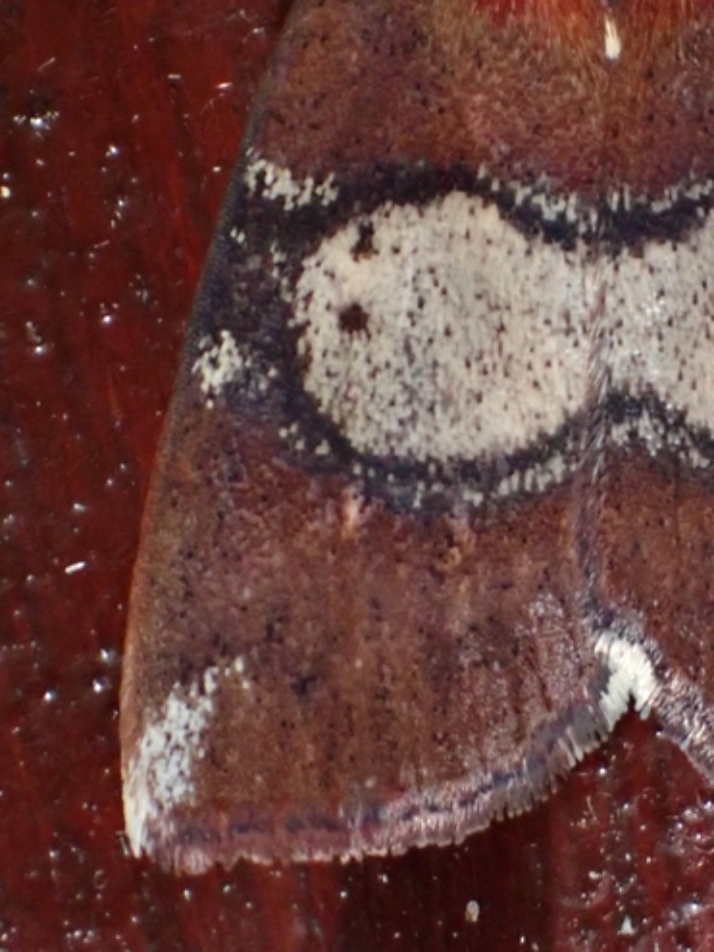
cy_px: 212
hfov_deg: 8.5
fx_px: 4815
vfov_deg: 11.3
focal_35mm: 175
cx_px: 606
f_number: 14
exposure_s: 1/100
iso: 1000
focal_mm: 18
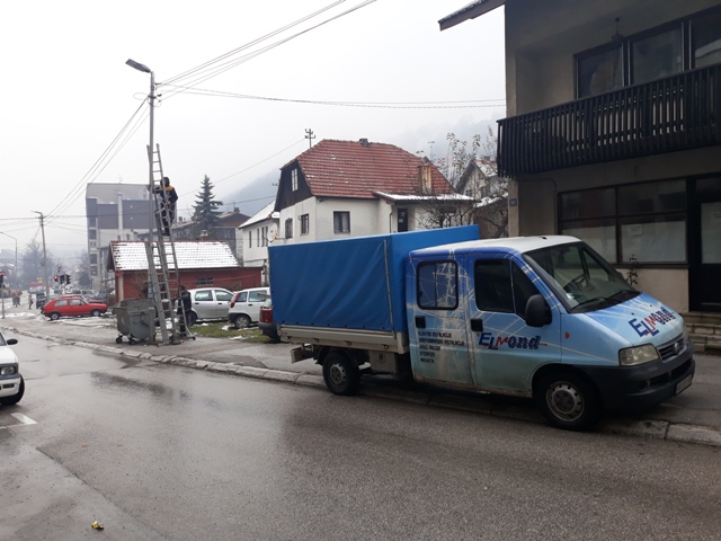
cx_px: 360
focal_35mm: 27
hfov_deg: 65.3
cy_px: 270
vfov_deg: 51.4
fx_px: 562
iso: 40
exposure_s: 1/157
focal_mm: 3.71
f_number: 1.7
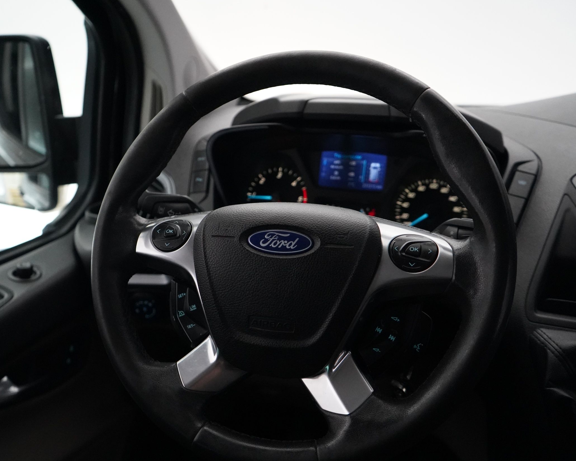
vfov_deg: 45.8
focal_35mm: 32
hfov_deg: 55.5
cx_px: 256
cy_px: 234
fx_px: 545
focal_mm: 28
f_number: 3.5
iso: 10000
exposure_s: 1/160
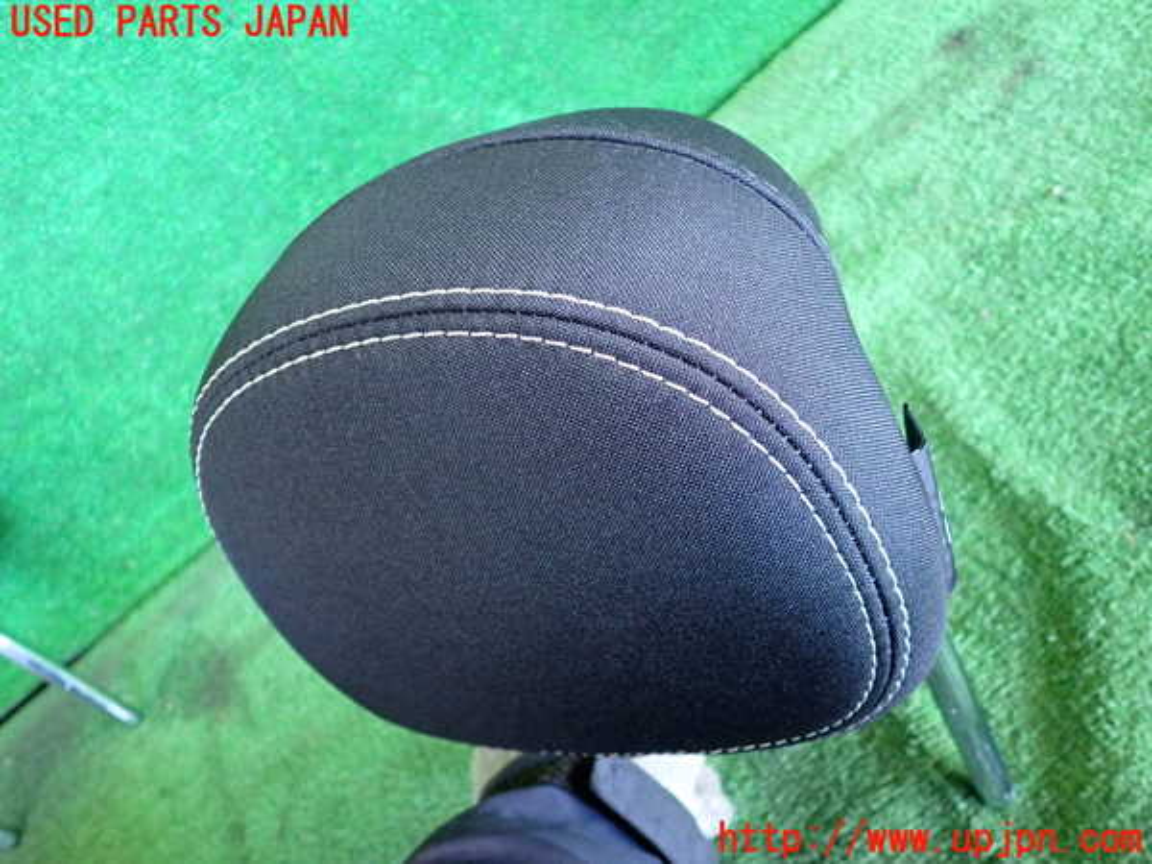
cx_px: 576
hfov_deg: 63.4
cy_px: 432
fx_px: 932
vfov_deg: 49.7
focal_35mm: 28
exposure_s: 1/125
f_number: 2.2
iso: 1000
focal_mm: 5.05
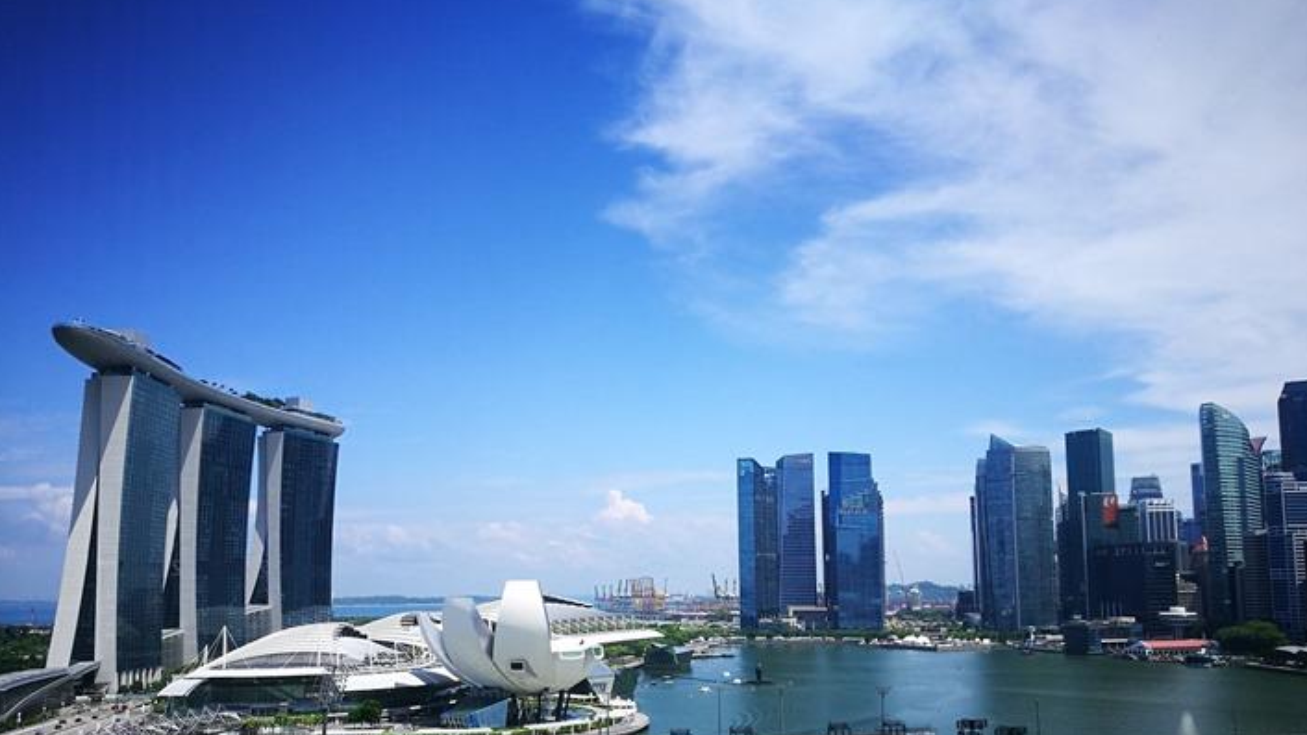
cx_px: 654
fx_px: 1040
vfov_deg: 38.5
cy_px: 487
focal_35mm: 30
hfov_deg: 64.3
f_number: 2.2
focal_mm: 4.5
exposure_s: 1/323
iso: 50
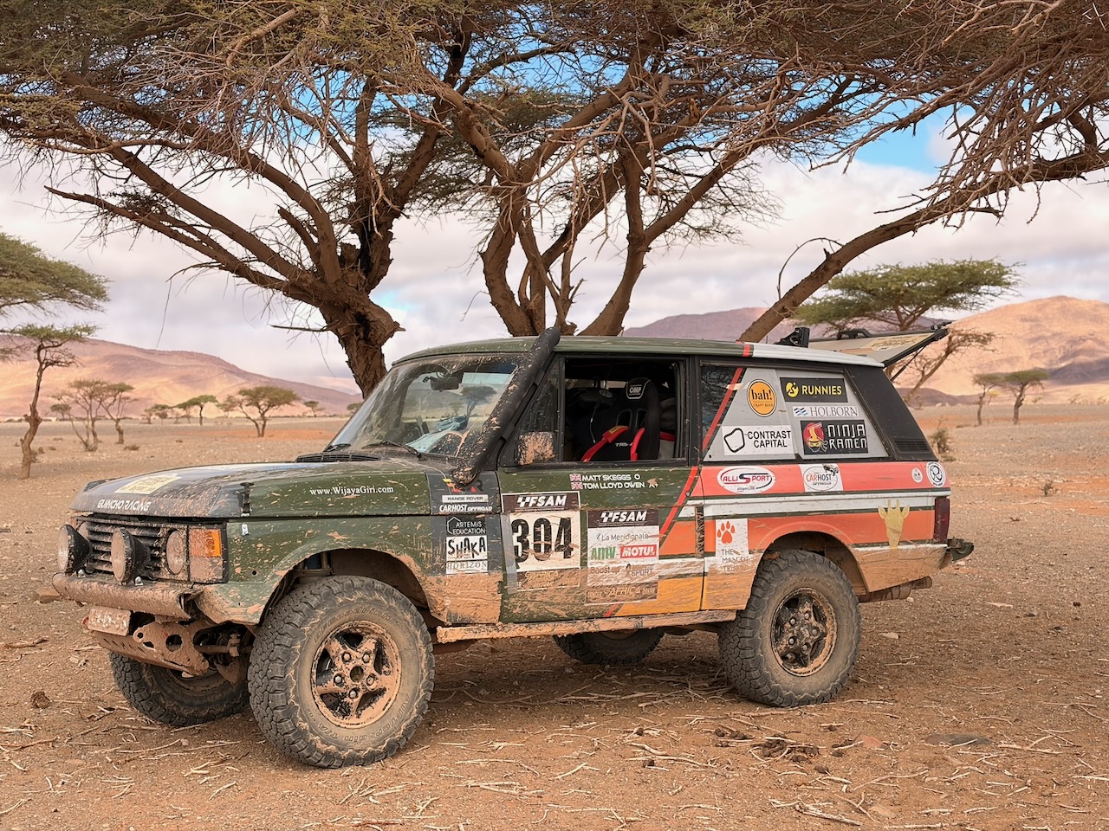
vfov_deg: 28.0
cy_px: 416
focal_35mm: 52
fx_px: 1666
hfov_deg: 36.8
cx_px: 554
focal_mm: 5.96
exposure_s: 1/2141
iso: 40
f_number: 1.6
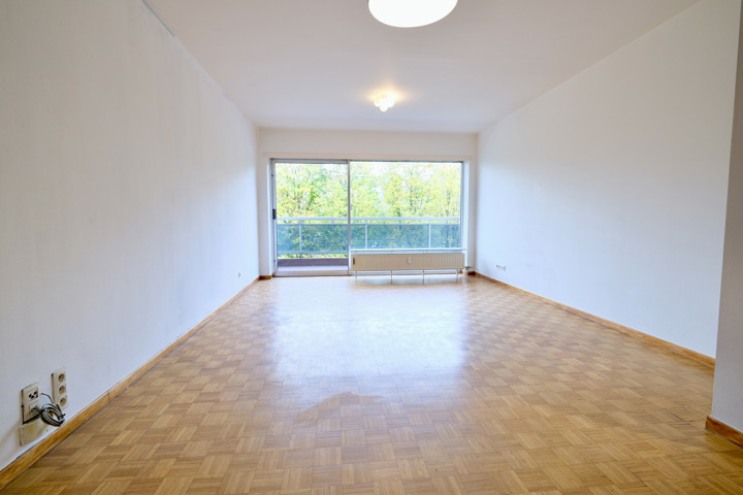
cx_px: 372
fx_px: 330
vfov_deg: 73.7
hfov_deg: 96.7
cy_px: 248
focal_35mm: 16
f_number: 4
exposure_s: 1/30
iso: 800
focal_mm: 10.5
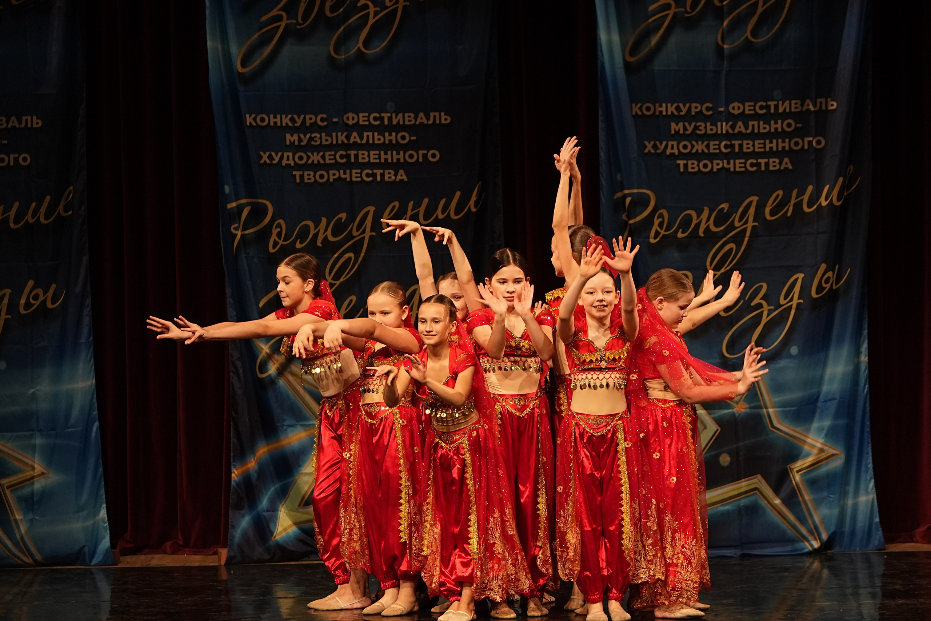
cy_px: 310
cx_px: 466
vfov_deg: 7.0
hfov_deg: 10.5
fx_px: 5043
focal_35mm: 195
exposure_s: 1/400
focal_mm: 130
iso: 1250
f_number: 2.8
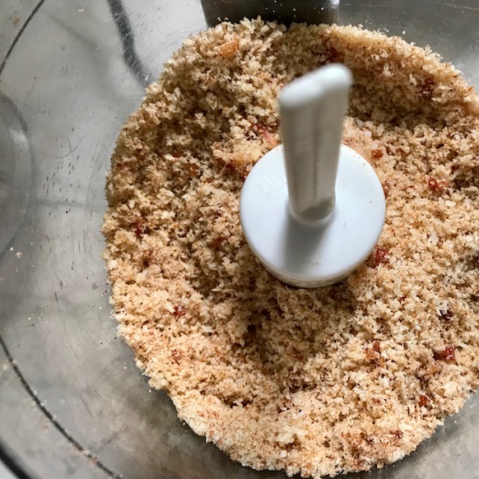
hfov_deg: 48.0
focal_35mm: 34
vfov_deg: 48.4
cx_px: 301
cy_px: 234
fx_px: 532
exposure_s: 1/24
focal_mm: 3.99
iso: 32
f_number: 1.8
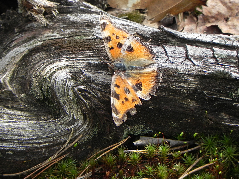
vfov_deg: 2.2
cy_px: 90
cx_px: 120
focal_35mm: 678
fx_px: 4681
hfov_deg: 2.9
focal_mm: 120
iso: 160
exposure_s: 1/284
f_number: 5.6
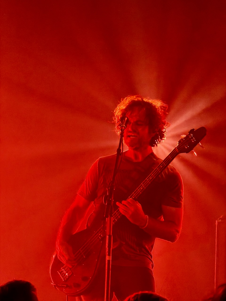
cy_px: 150
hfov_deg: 7.4
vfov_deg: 9.9
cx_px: 113
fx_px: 1741
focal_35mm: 200
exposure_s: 1/67
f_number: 2.8
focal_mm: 16.89
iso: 640
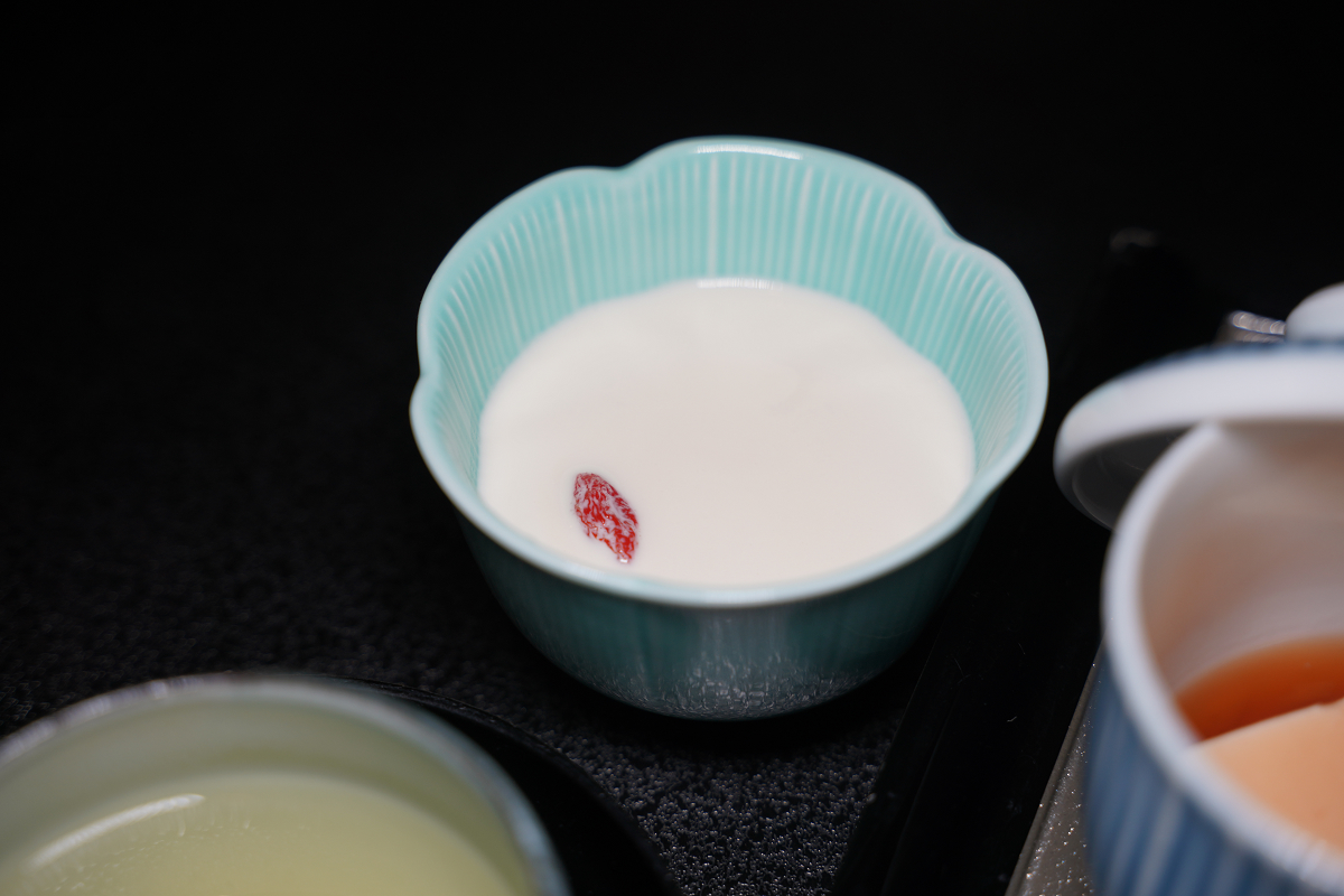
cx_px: 672
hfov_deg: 27.0
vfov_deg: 18.2
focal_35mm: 75
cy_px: 448
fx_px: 2800
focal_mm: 75
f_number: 4
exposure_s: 1/80
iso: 200
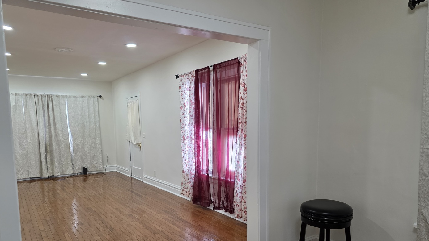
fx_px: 296
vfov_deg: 44.0
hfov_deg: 71.9
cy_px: 154
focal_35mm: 26
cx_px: 210
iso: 160
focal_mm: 6.3
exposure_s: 1/120
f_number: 1.7
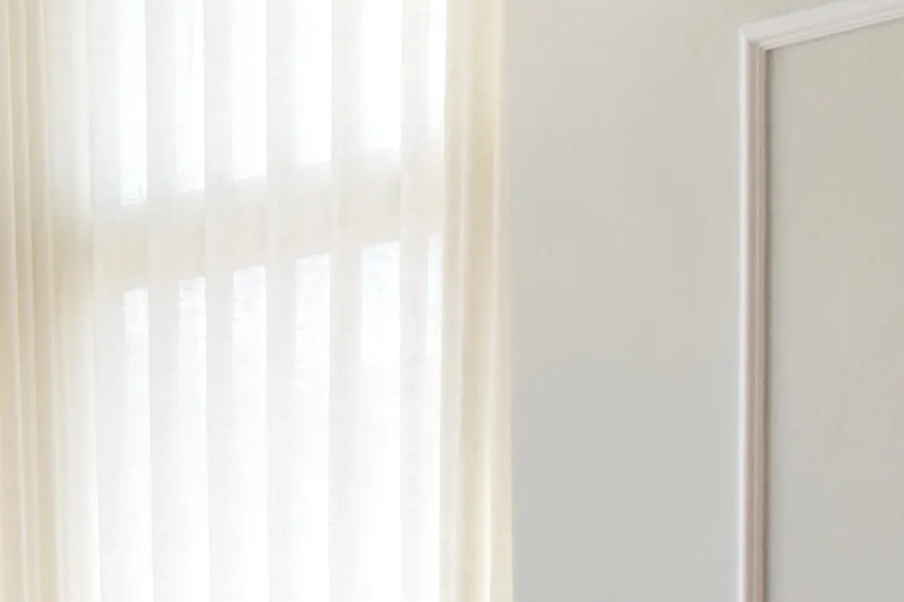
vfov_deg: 13.6
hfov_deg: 21.5
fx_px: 2335
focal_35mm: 93
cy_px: 959
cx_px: 125
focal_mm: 10
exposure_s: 1/80
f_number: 6.3
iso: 800
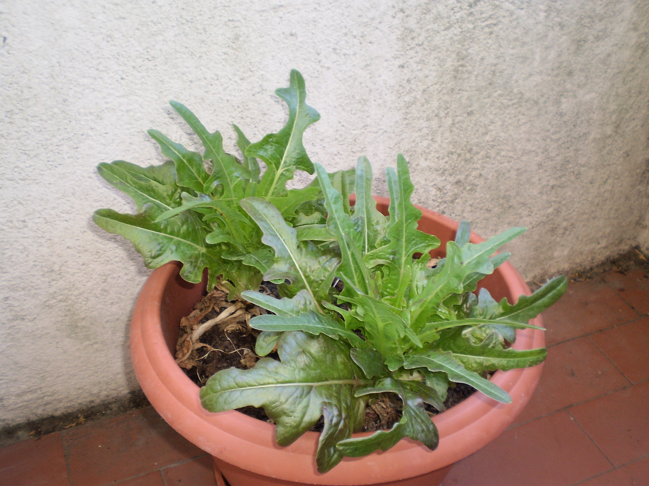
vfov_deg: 34.3
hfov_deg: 44.8
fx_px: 787
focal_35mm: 42
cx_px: 324
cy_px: 243
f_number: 3.5
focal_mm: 7.4
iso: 125
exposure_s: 1/30
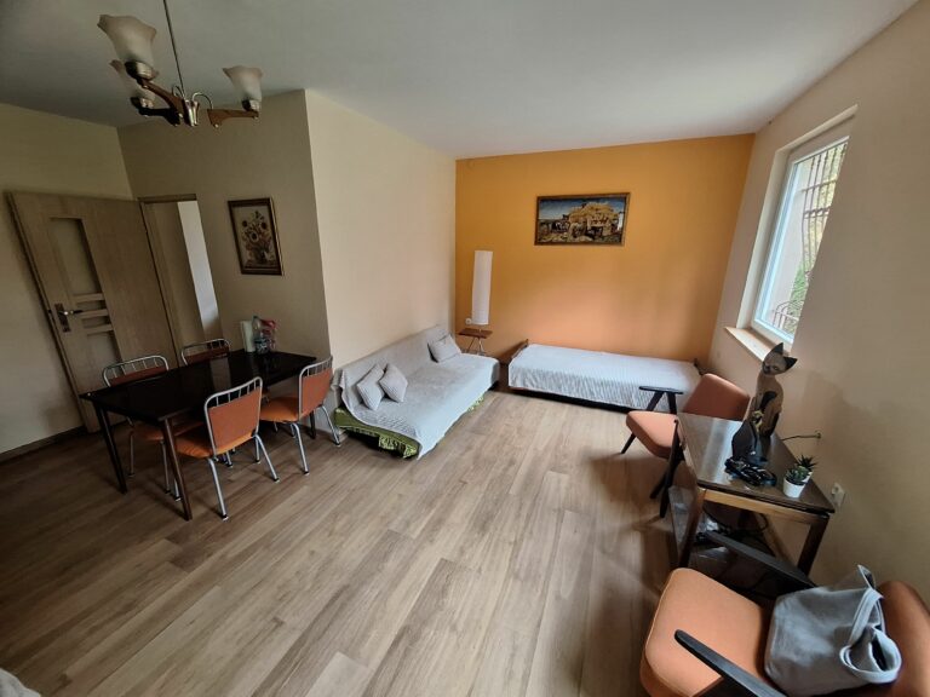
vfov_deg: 89.9
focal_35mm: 13
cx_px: 465
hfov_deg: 106.2
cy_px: 348
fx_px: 349
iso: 200
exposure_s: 1/33
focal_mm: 1.74
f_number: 2.2
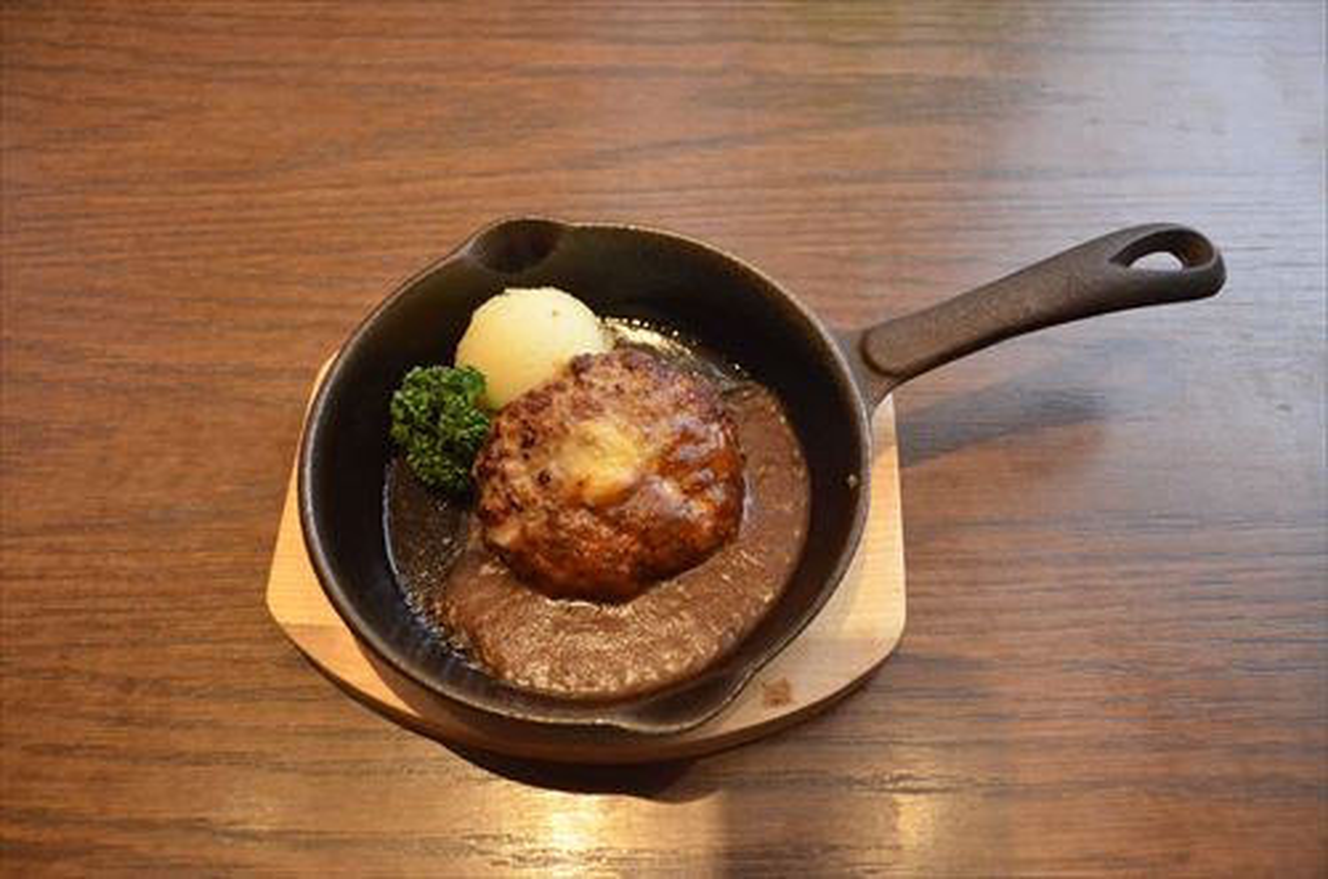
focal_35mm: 30
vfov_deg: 43.4
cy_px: 440
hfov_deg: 62.0
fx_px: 1104
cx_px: 664
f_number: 3.5
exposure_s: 1/1000
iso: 3200
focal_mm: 20
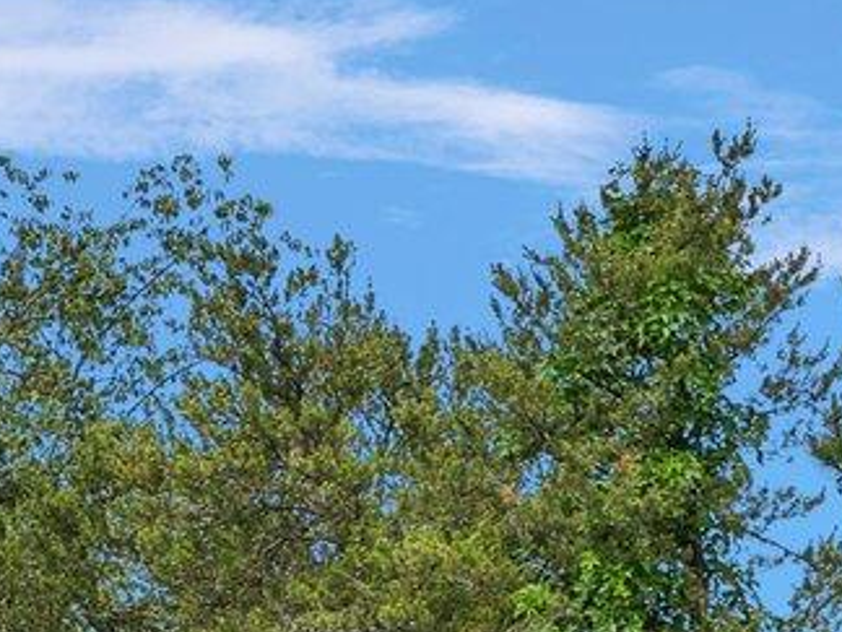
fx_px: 5327
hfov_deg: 9.0
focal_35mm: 219
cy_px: 1705
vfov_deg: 6.4
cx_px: 333
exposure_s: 1/100
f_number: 9
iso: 400
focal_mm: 24
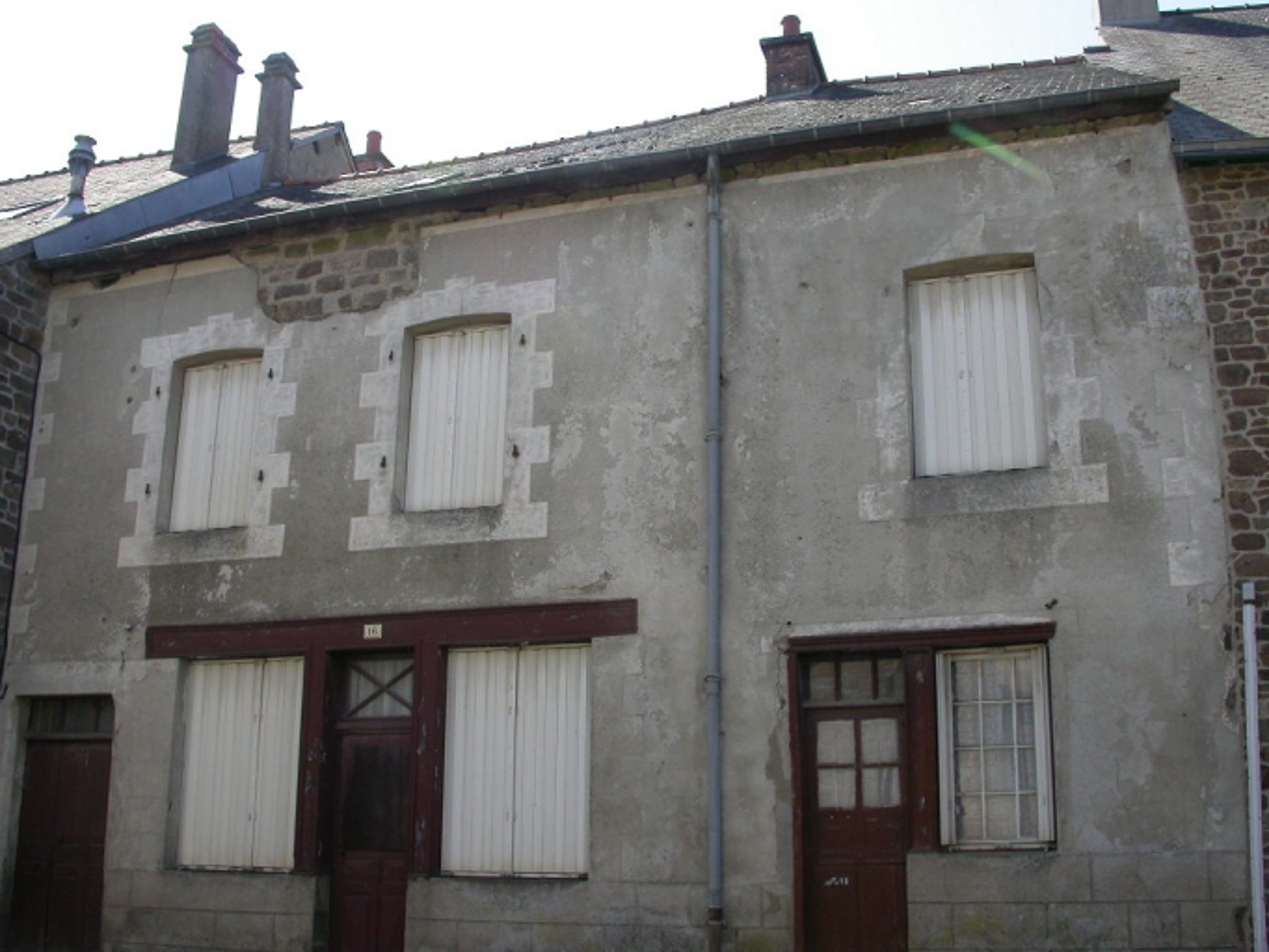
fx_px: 1394
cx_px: 634
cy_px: 476
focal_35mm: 38
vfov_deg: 37.7
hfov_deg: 49.0
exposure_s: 1/231
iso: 100
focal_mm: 7.85
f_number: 6
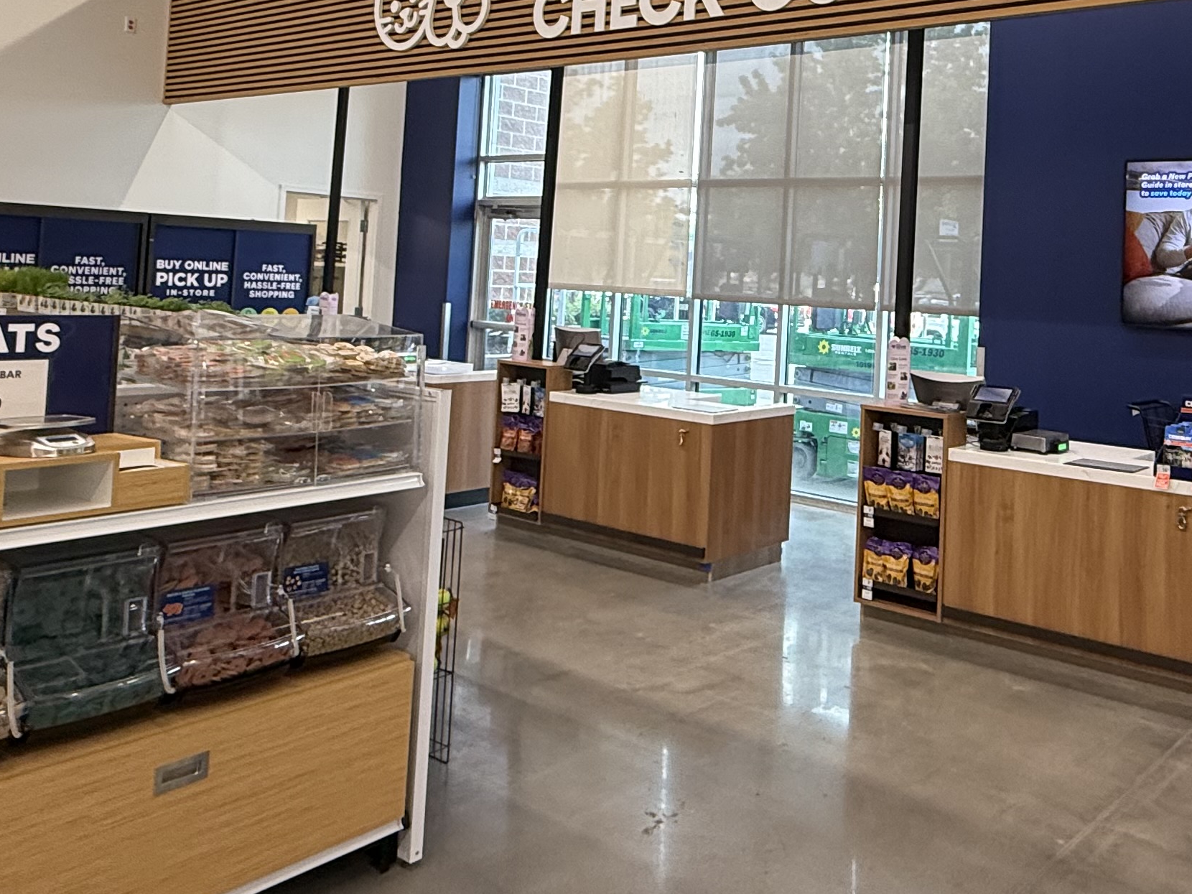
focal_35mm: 34
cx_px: 773
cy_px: 218
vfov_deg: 40.5
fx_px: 1171
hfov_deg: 53.1
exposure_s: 1/99
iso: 160
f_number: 2.2
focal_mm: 2.22
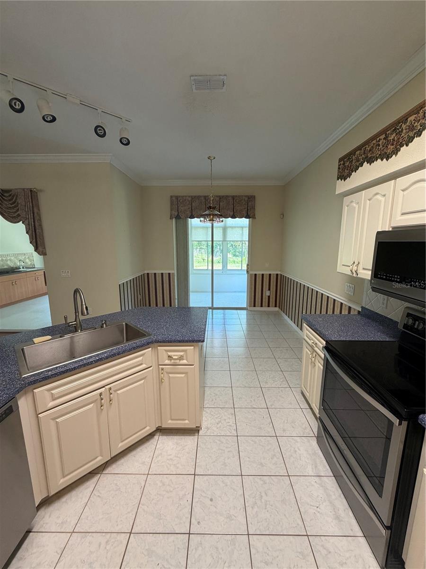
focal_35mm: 14
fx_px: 230
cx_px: 213
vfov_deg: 102.1
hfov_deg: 85.7
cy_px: 284
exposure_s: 1/60
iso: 160
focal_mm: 2.22
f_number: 2.2
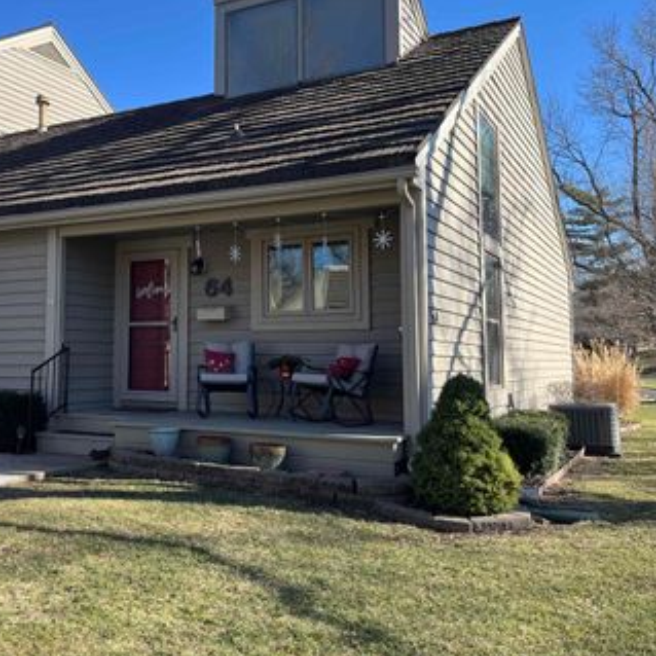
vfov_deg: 45.9
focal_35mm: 36
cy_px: 281
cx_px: 185
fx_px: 772
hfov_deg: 44.9
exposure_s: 1/1279
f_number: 1.6
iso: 50
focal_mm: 5.1
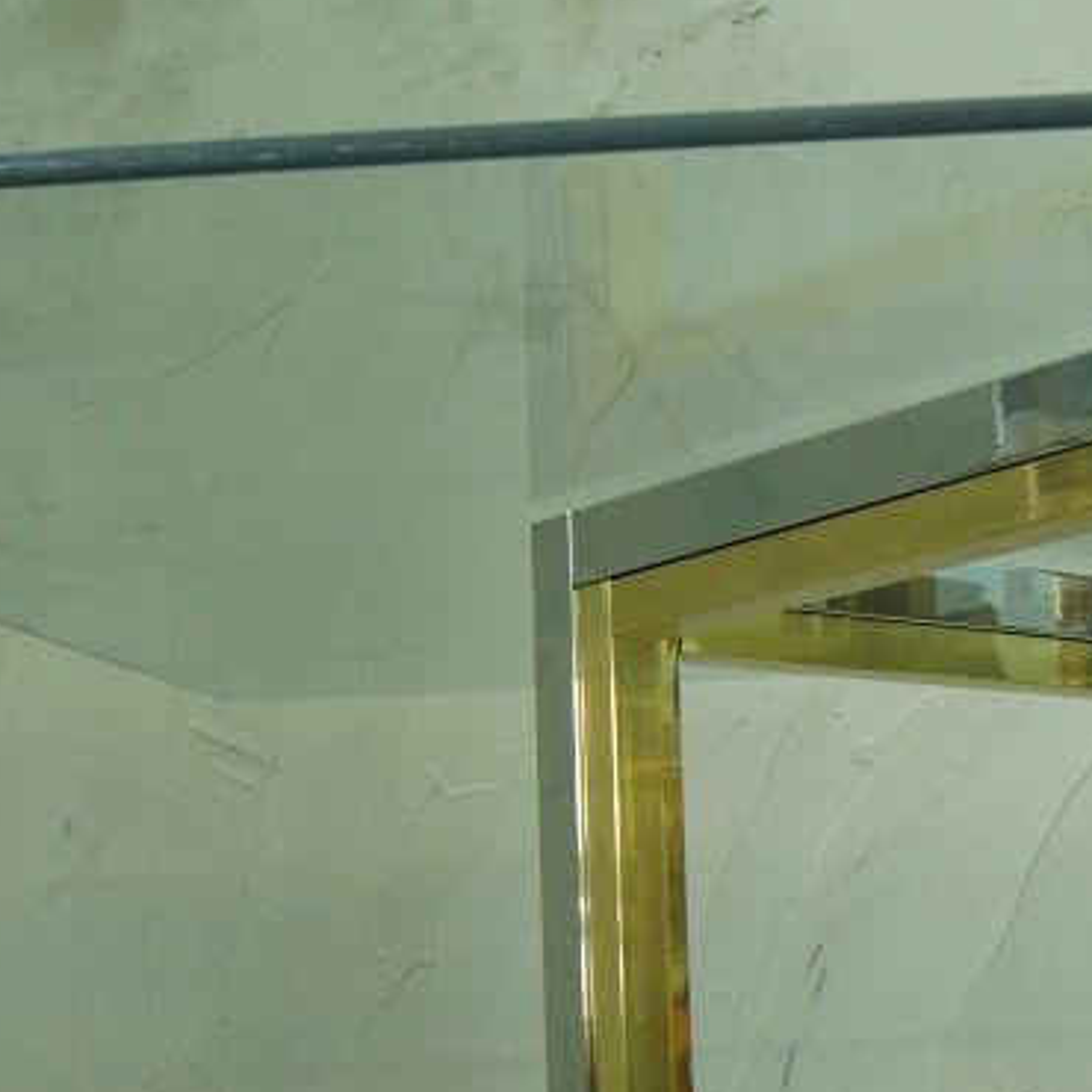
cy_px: 1062
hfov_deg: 18.9
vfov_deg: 19.6
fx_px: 3069
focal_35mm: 86
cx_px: 1372
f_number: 7.1
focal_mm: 20
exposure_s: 1/8
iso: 400
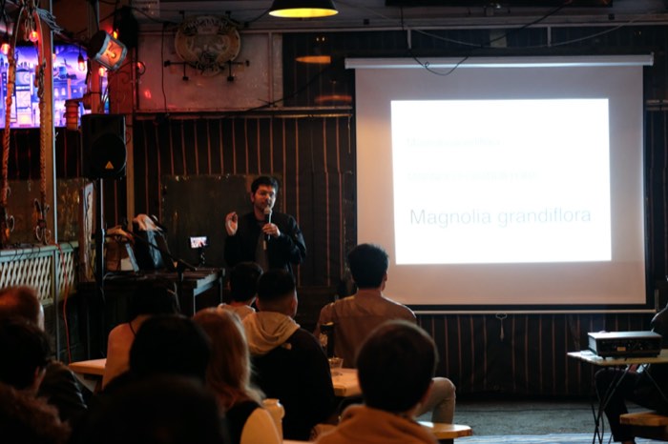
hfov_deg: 24.5
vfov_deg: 16.4
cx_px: 334
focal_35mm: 83
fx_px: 1539
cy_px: 222
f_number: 3.5
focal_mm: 55
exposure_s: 1/80
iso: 6400
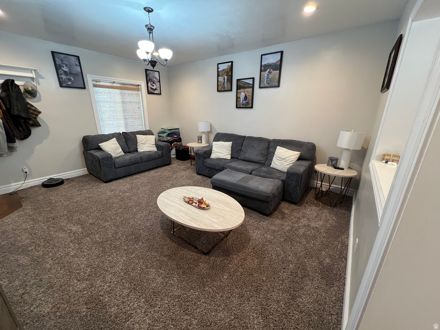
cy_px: 165
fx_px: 165
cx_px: 220
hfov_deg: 106.2
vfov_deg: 89.9
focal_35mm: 13
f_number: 1.8
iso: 250
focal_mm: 1.57
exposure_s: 1/60
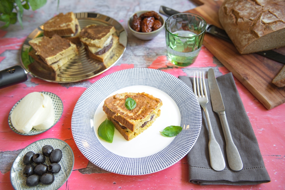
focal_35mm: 35
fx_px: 277
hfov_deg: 54.4
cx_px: 142
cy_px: 95
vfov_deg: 37.9
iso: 160
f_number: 3.5
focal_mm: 35
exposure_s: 1/10
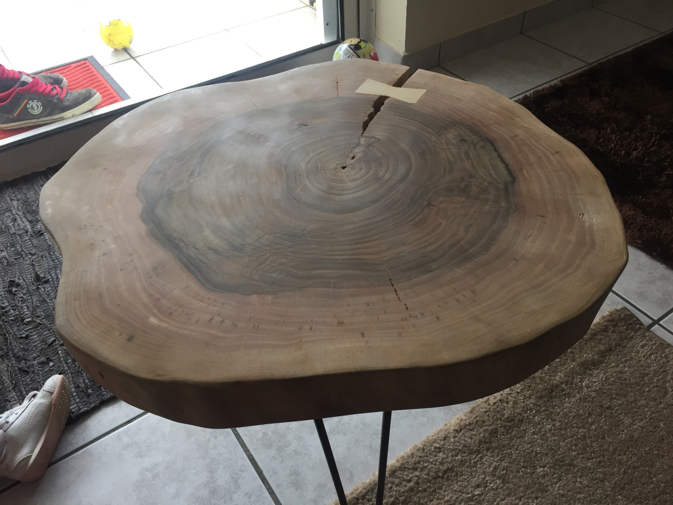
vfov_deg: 48.2
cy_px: 252
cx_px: 336
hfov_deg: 61.7
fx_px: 564
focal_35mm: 29
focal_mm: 4.15
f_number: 2.2
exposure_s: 1/33
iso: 32
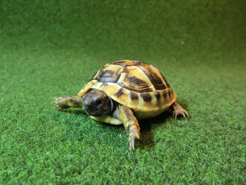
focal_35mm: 28
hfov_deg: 63.4
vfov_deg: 49.7
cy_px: 92
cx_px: 123
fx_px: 199
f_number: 3
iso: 500
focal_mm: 5
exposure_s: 1/60
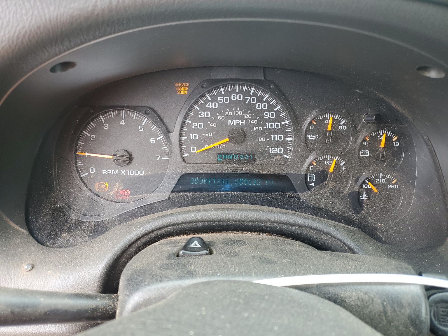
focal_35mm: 26
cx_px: 224
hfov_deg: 67.3
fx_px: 336
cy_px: 168
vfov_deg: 53.1
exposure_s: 1/120
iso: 54
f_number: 1.5
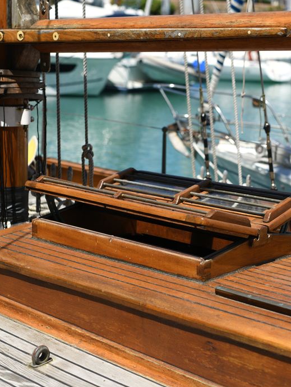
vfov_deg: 26.7
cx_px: 200
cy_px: 193
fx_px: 817
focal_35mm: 73
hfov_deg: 20.1
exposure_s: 1/1250
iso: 64
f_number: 4
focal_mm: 50
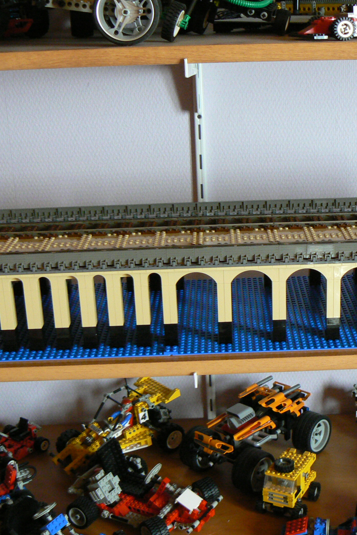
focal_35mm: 57
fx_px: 848
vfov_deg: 35.1
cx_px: 274
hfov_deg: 23.5
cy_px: 268
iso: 200
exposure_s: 1/25
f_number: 2.8
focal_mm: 6.8
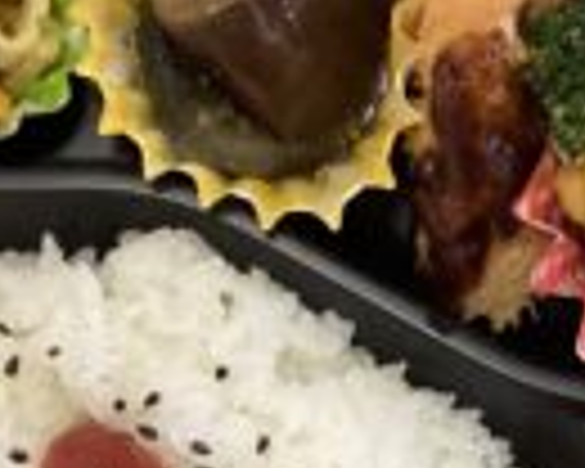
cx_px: 322
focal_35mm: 87
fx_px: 1506
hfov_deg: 22.0
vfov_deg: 17.6
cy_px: 335
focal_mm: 3.3
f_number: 2.4
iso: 320
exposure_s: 1/60
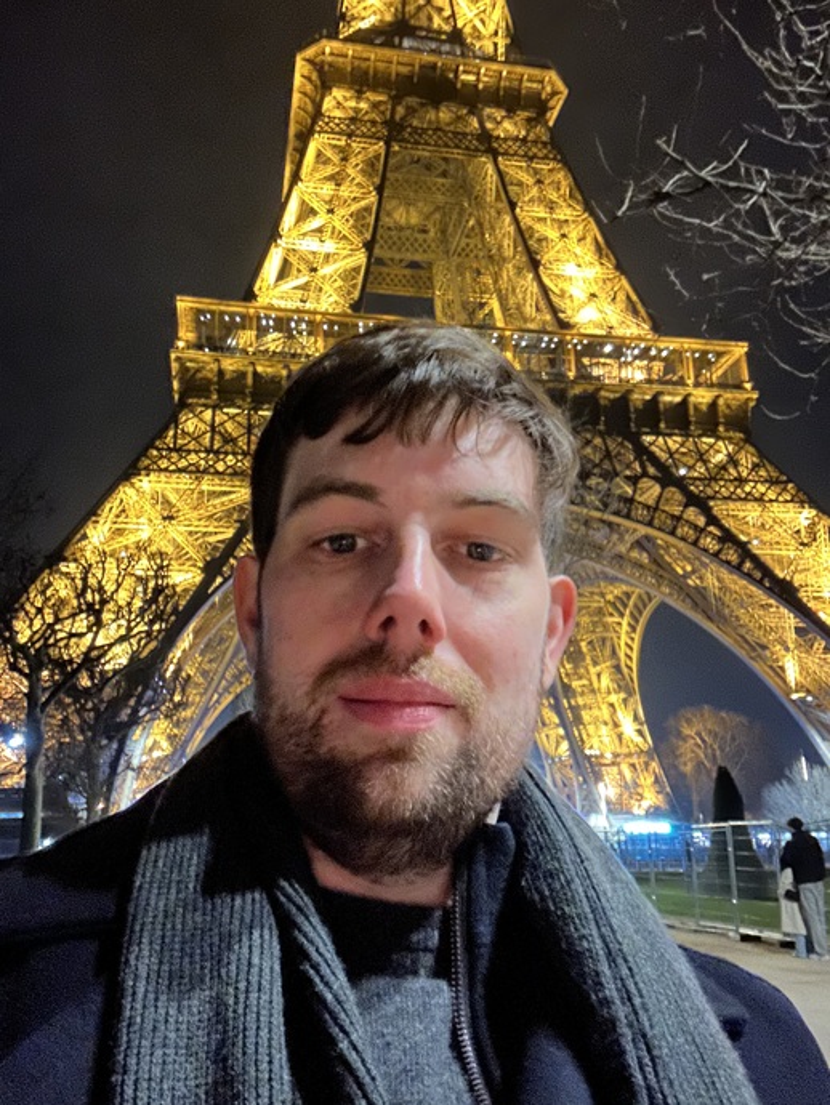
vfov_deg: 59.9
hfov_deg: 46.8
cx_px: 415
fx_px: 959
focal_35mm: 30
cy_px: 552
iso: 800
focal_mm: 2.69
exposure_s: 1/7
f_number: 1.9
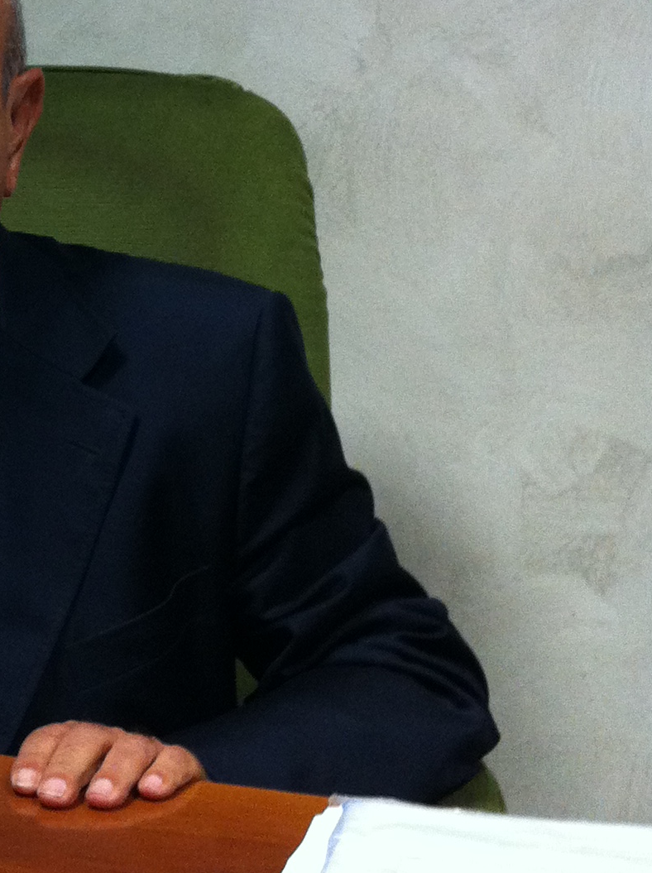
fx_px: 2165
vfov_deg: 22.6
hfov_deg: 16.5
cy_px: 215
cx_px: -108
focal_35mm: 86
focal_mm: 3.85
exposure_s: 1/17
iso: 200
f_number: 2.8
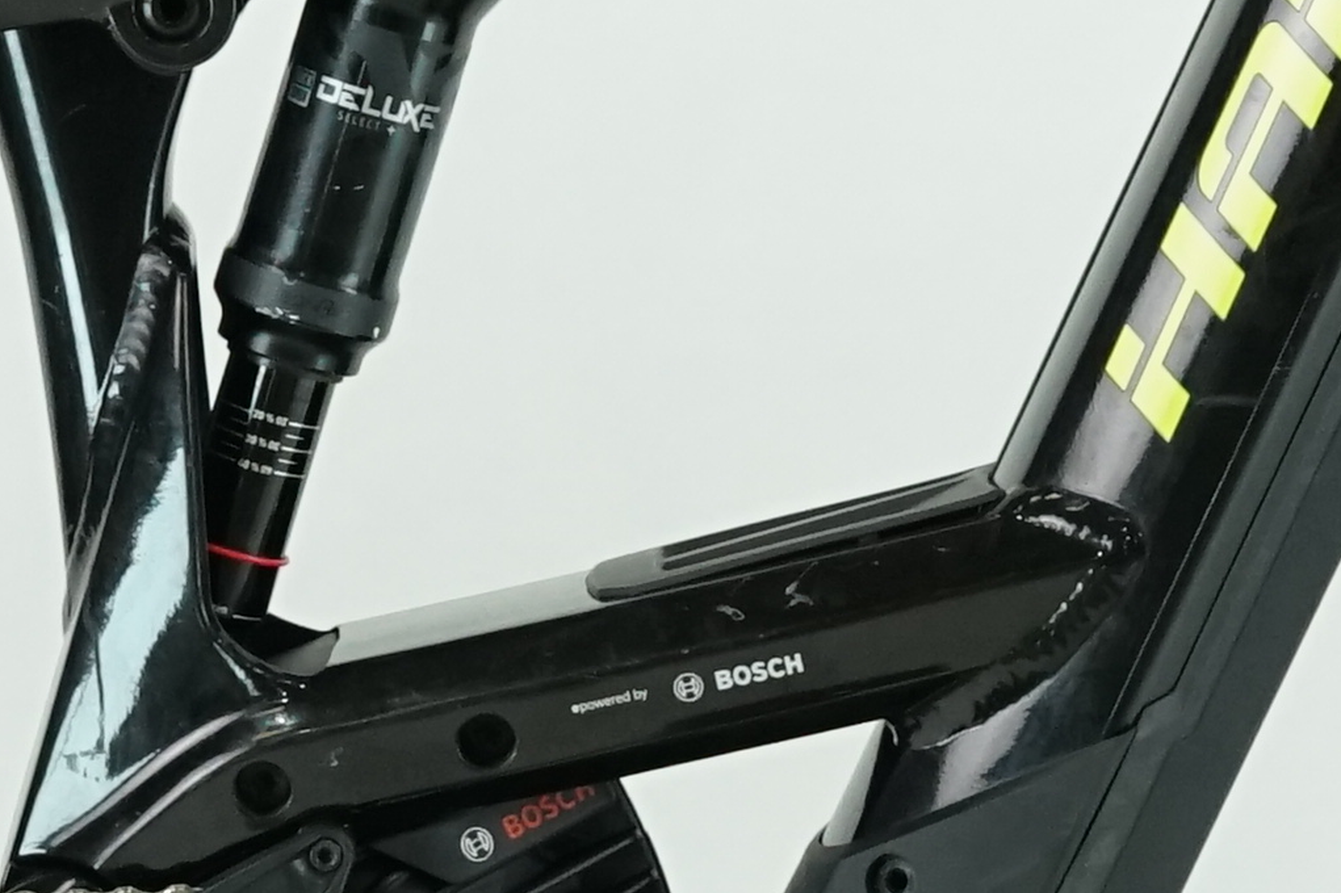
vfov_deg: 4.0
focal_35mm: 341
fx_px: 12697
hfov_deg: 6.0
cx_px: 960
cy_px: -7
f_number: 5.6
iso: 1600
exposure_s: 1/200
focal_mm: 58
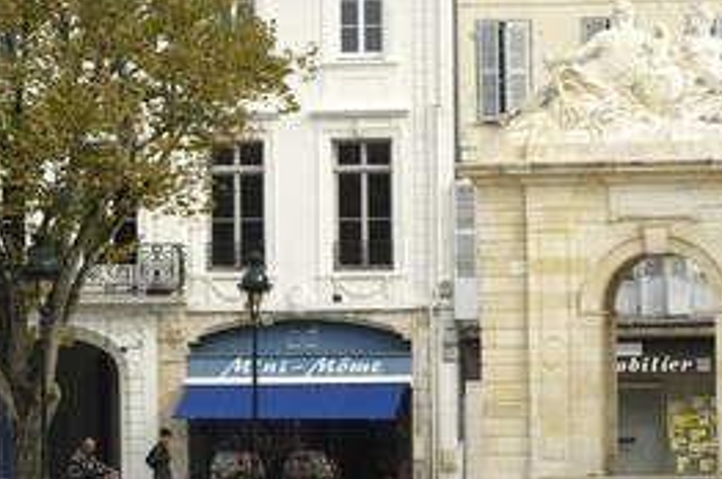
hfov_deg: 9.5
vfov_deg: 6.3
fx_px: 4347
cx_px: 373
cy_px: 251
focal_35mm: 217
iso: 100
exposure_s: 1/160
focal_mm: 90
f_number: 7.6
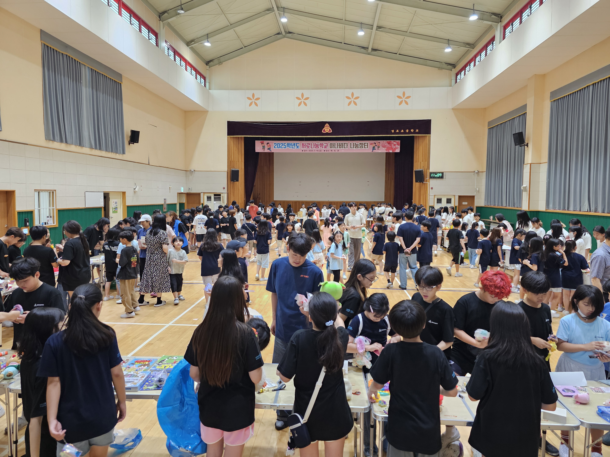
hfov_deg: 73.9
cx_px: 305
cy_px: 228
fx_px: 405
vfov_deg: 58.9
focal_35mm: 23
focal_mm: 6.3
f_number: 1.7
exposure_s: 1/120
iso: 320
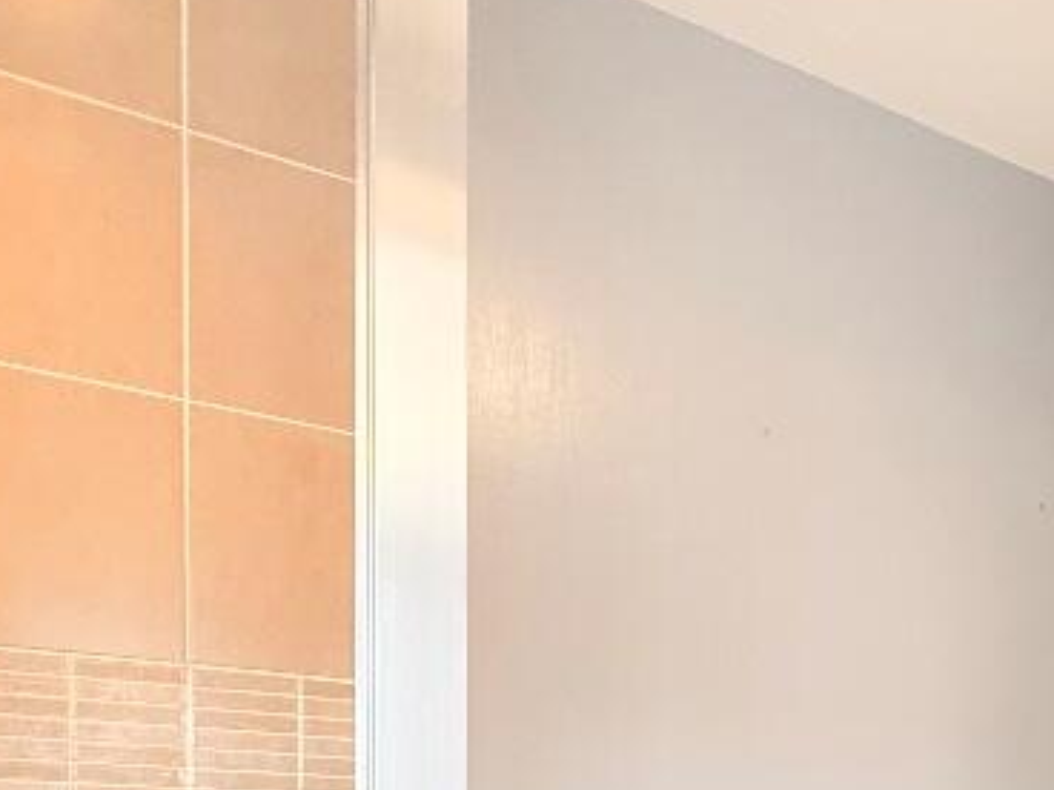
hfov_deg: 39.4
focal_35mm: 39
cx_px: 1154
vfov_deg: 31.6
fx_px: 1187
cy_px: 919
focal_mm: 2.22
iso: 320
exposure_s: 1/100
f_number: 2.2
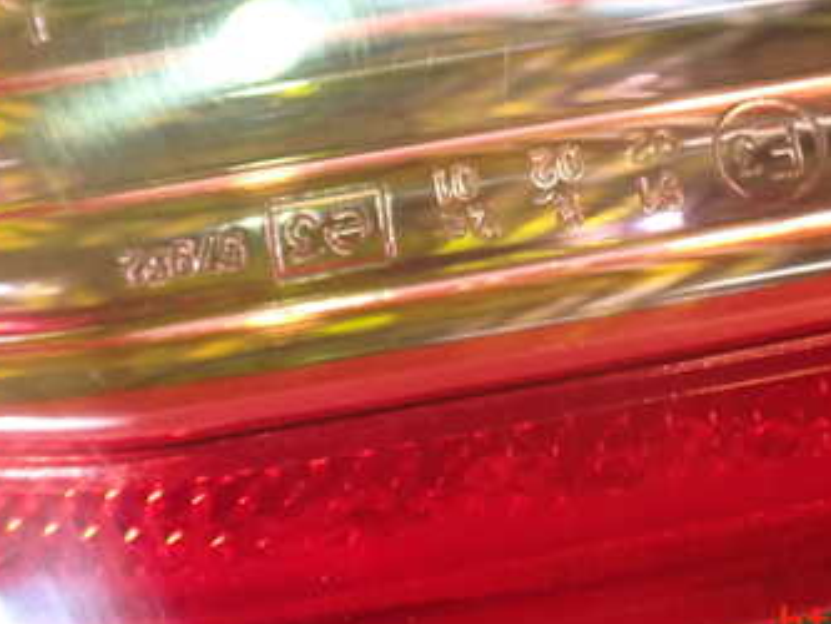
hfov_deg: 35.0
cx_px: 594
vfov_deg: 26.4
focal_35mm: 54
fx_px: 1297
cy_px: 100
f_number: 2.3
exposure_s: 1/40
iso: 800
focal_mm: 5.4
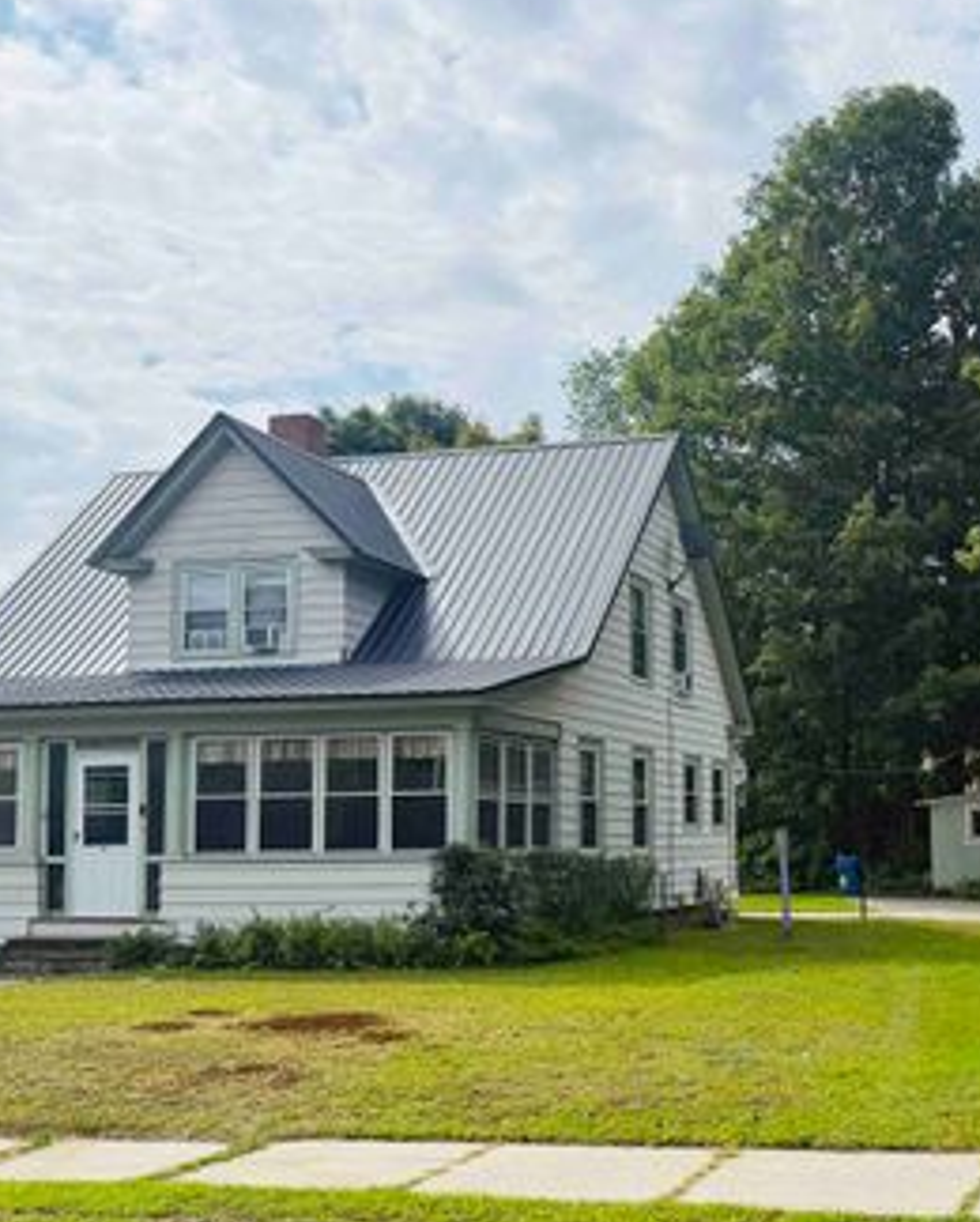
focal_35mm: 36
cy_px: 641
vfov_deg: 50.2
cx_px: 656
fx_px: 1303
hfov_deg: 40.7
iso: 125
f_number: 1.78
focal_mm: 6.76
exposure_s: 1/8130
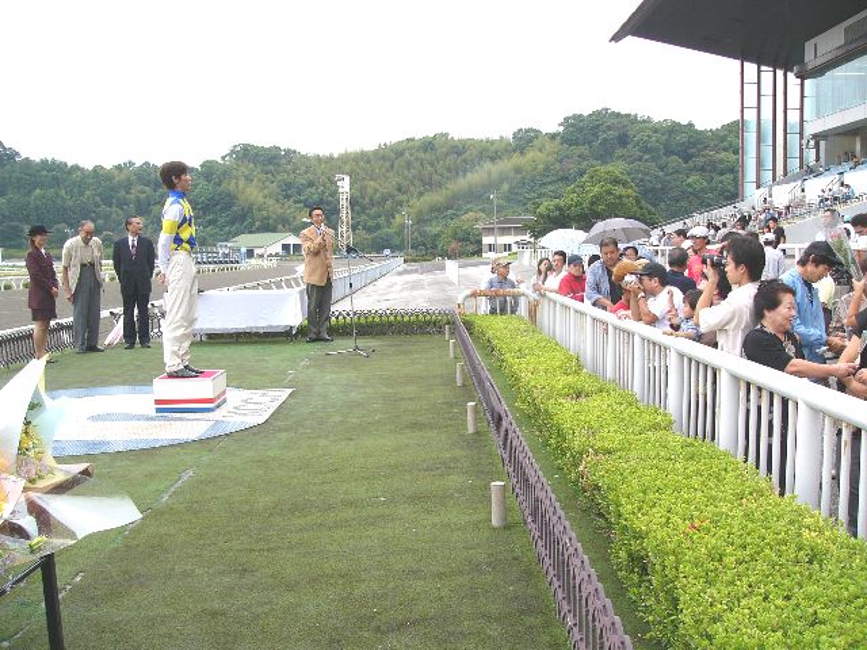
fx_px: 902
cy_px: 325
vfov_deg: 39.7
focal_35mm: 36
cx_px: 434
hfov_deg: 51.4
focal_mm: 6
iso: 50
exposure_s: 1/80
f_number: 3.7
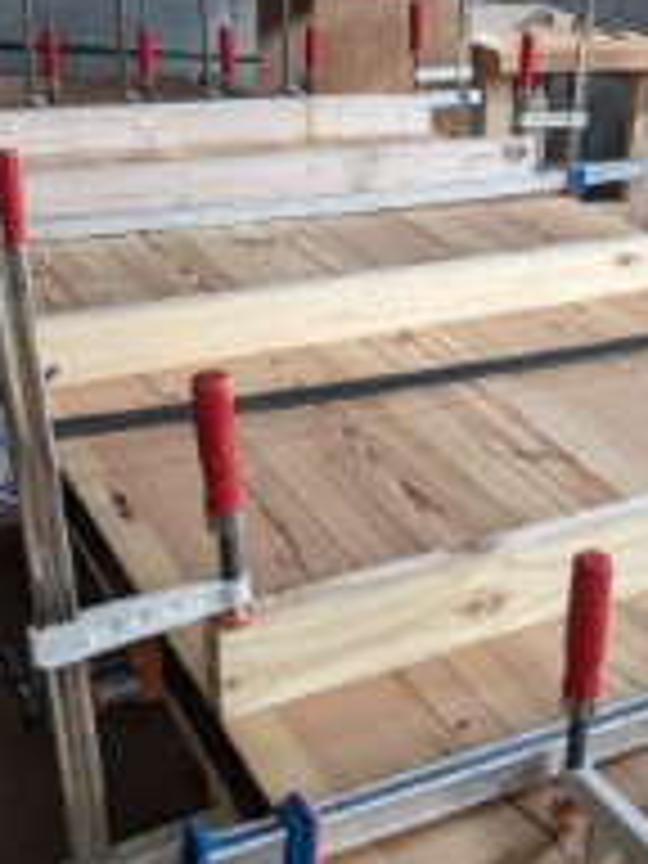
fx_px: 1323
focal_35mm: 53
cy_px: 356
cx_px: 544
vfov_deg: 36.1
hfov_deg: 26.8
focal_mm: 4.38
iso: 86
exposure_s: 1/120
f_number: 1.73
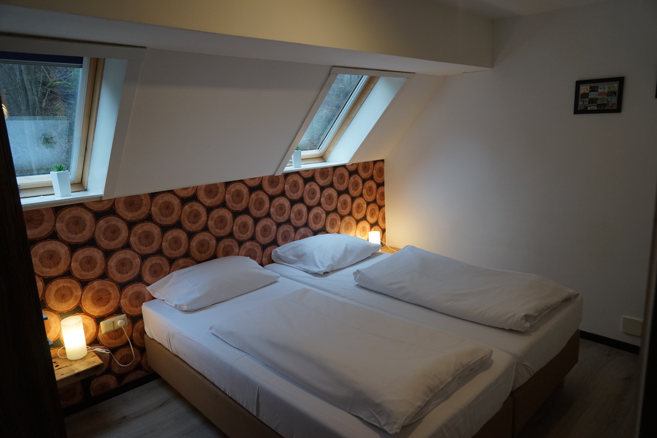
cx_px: 328
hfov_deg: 73.7
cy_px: 219
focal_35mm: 24
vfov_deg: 53.1
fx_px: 438
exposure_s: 1/160
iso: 800
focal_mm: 24
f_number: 4
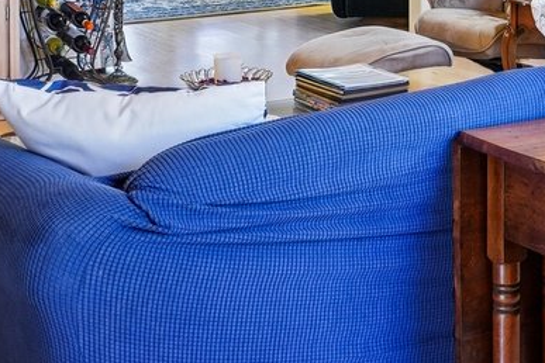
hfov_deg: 21.3
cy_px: -203
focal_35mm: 90
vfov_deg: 14.1
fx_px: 1362
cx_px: 624
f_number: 9
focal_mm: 17
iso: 400
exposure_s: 1/5
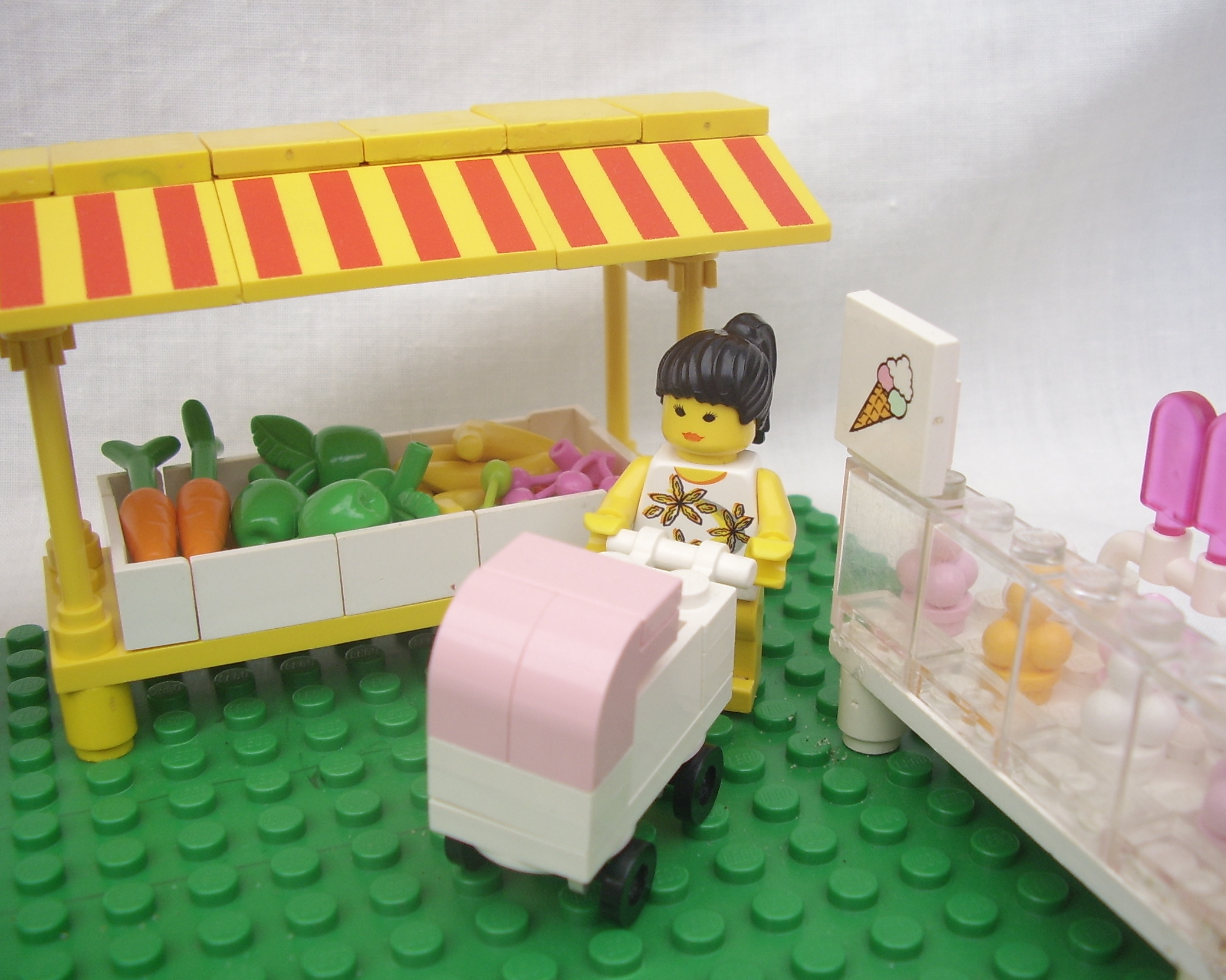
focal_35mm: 32
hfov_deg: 55.6
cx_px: 650
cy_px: 491
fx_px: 1161
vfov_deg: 45.8
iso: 71
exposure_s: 1/92
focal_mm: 5.8
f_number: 2.9
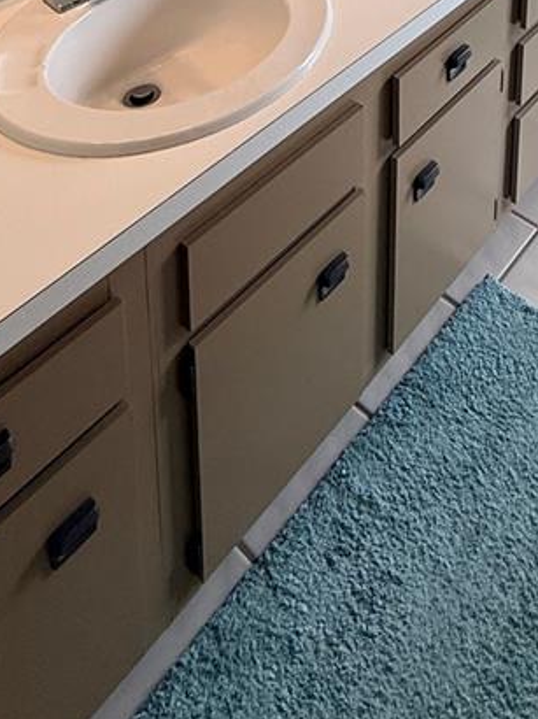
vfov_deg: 30.3
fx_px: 851
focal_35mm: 41
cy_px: -314
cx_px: 515
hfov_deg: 32.7
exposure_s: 1/120
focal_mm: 2.22
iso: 100
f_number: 2.2
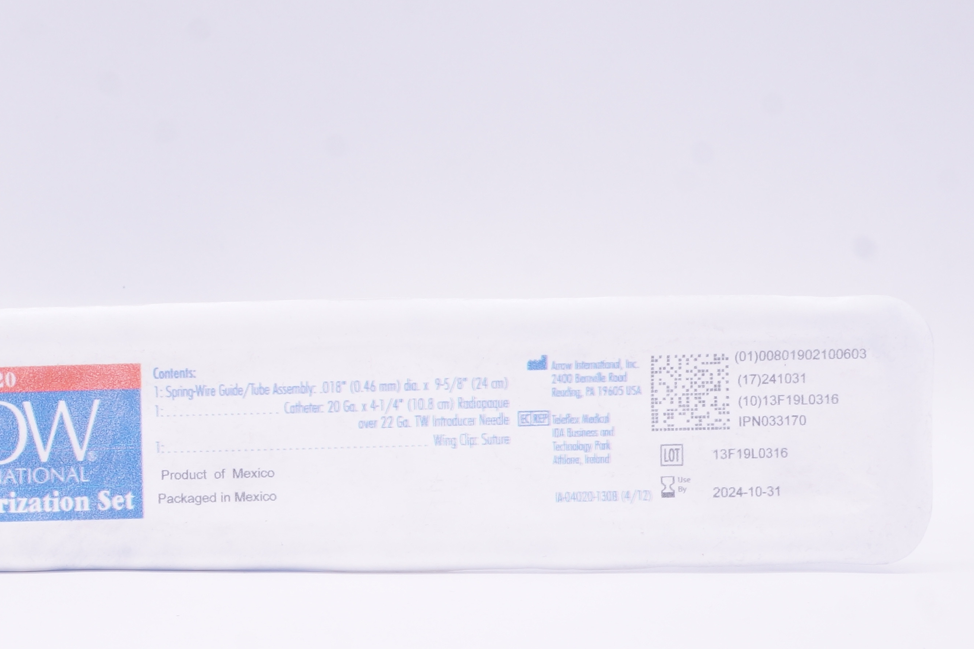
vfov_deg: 19.7
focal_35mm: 69
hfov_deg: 28.4
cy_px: 439
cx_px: 144
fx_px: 1864
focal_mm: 25
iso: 400
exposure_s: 1/15
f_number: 13
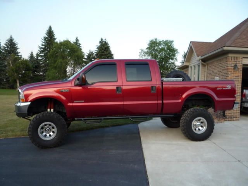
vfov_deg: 46.8
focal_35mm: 30
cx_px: 124
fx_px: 215
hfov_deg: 60.0
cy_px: 93
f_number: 3.3
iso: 100
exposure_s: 1/50
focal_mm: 5.2
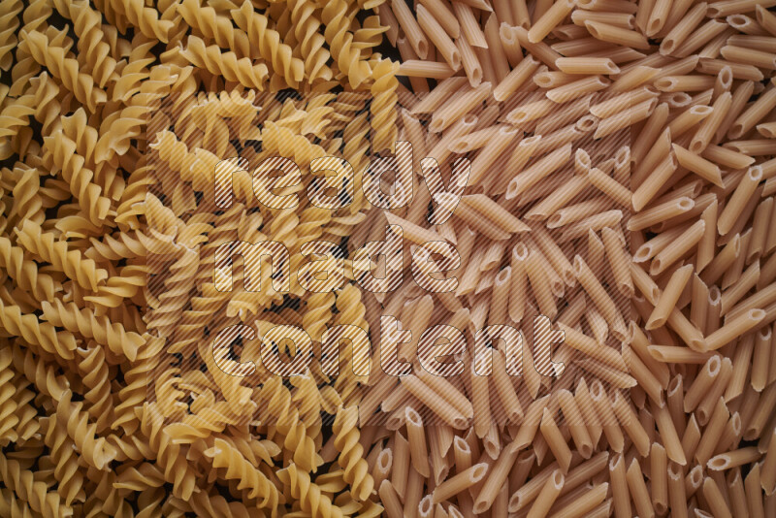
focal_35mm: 50
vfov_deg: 27.0
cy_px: 259
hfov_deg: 39.6
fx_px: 1078
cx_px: 388
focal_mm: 50
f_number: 8
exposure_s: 1/100
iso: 160
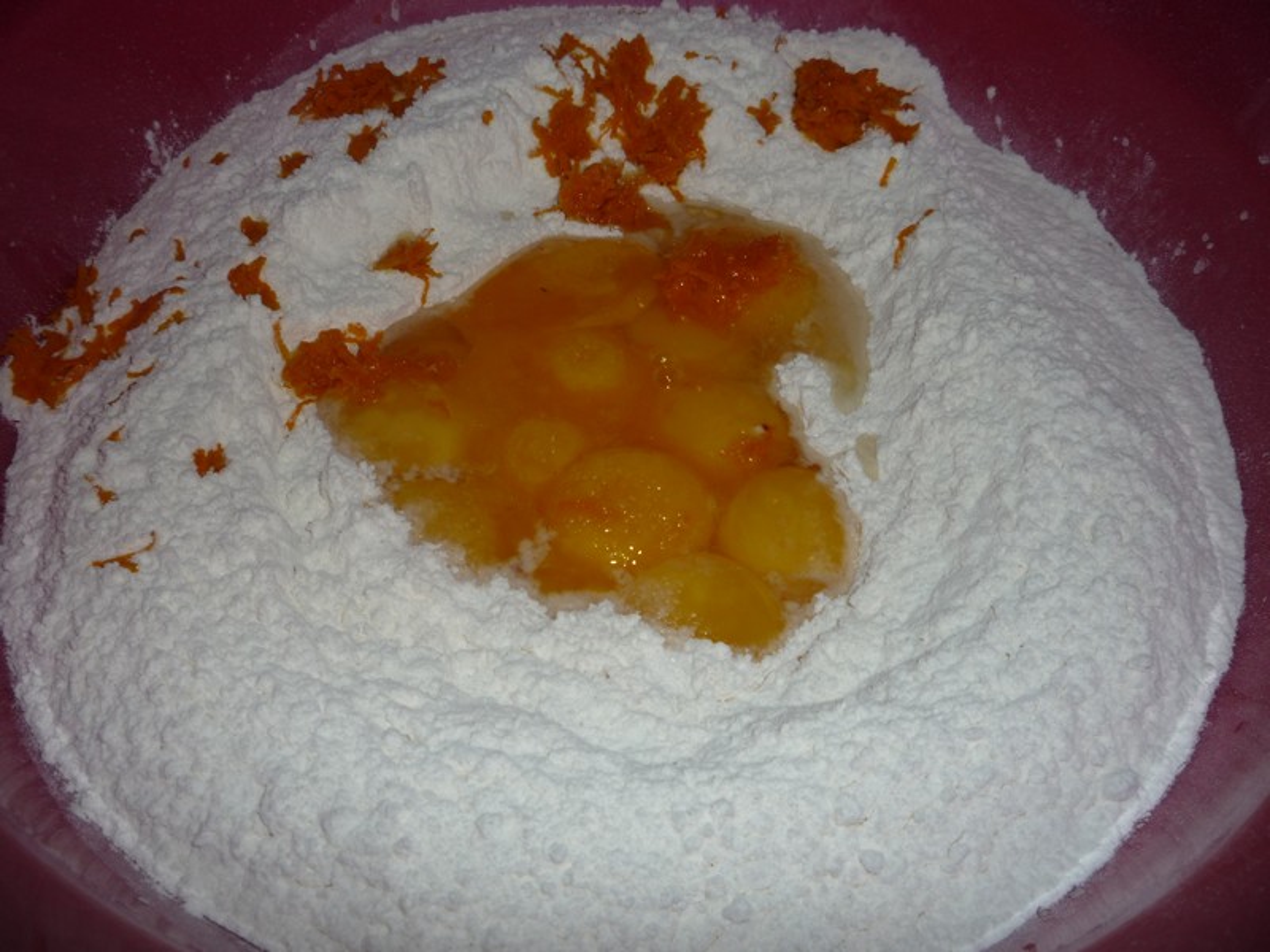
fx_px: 1101
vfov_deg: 46.8
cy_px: 476
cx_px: 635
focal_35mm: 30
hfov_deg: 60.0
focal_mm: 5.2
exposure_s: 1/30
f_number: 4
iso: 100
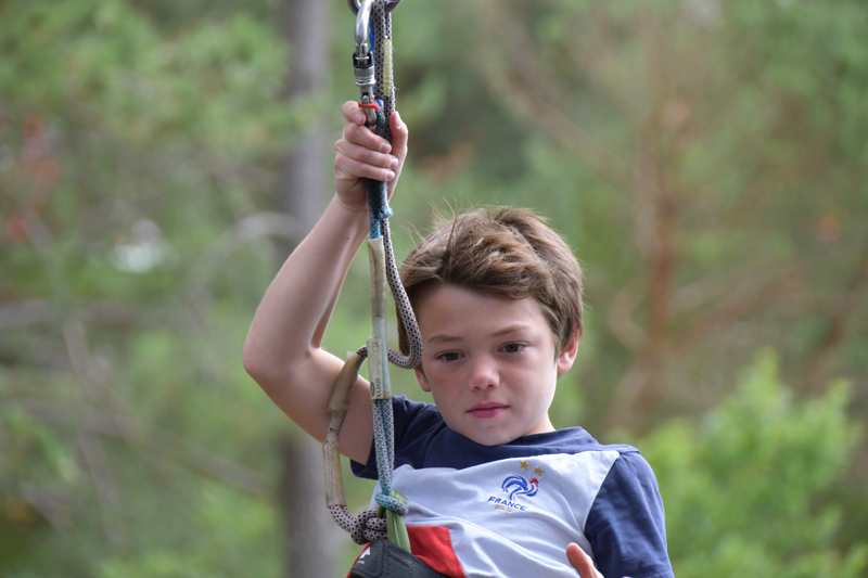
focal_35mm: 300
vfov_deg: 4.6
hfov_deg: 6.9
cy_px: 289
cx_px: 434
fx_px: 7231
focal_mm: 200
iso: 640
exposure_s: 1/500
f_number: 5.6
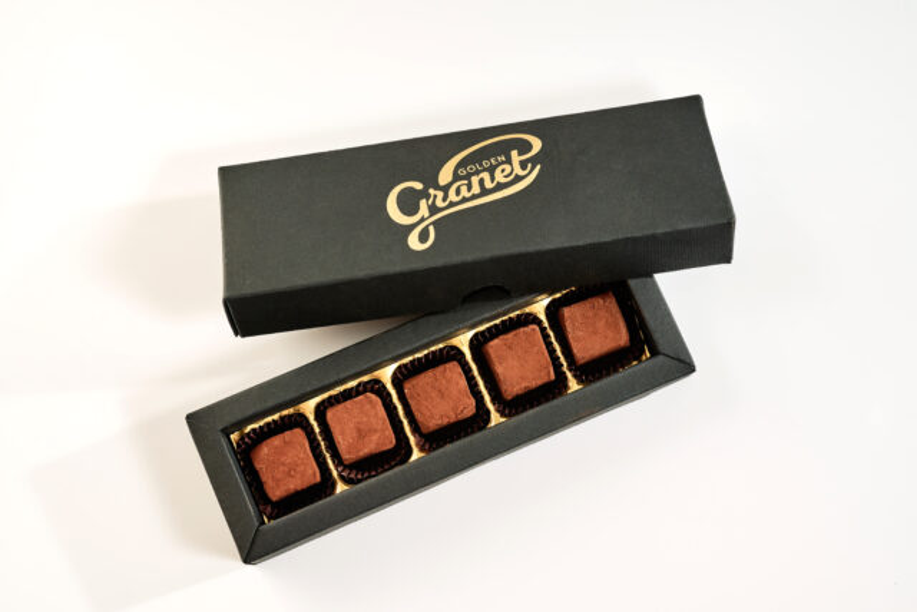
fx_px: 1529
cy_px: 306
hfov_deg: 33.4
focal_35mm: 60
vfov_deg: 22.6
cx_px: 458
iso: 100
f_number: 9
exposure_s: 1/200
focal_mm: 60
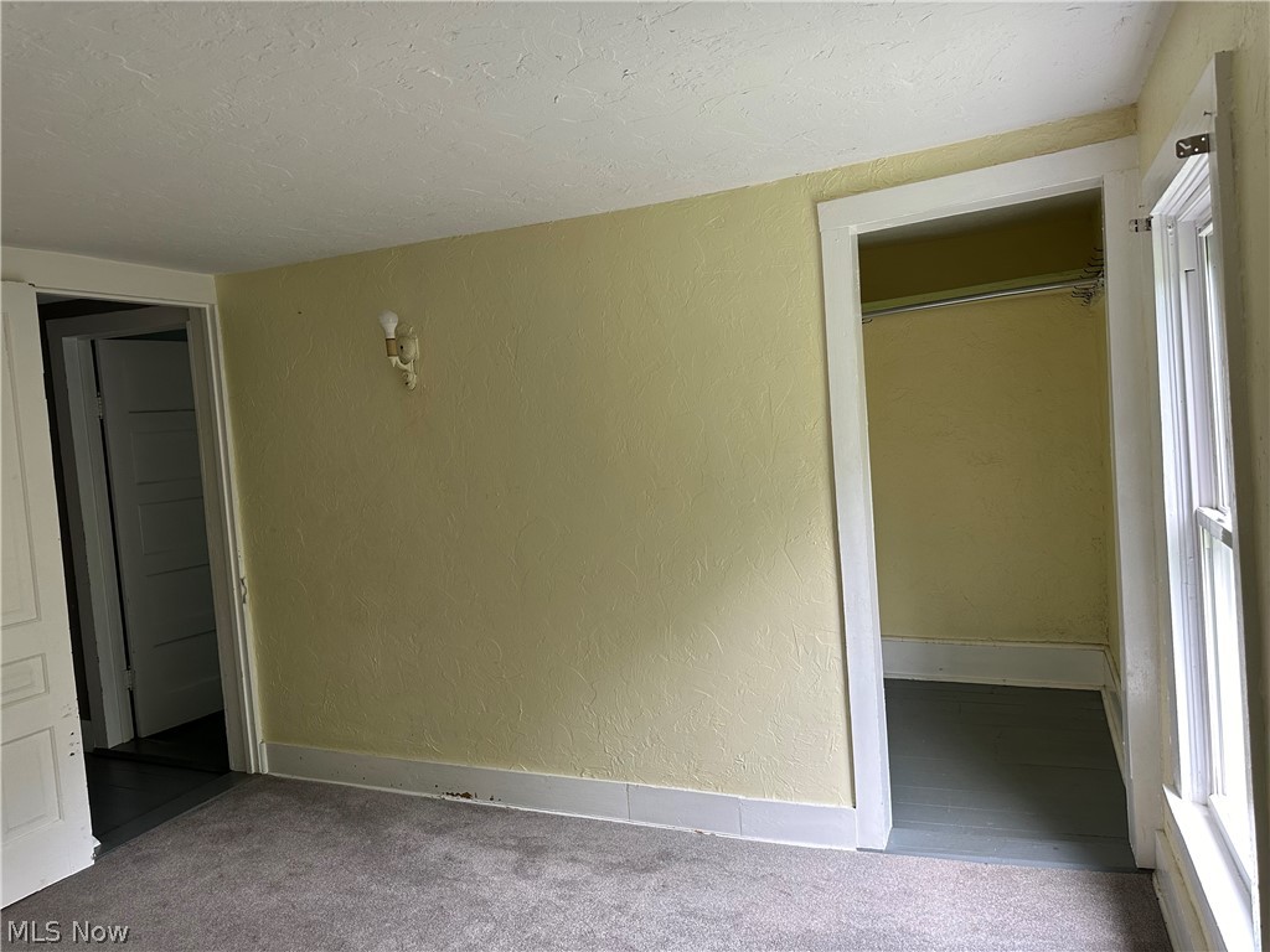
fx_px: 881
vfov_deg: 56.8
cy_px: 476
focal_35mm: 24
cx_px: 635
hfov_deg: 71.6
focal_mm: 6.86
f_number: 1.78
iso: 160
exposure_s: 1/120
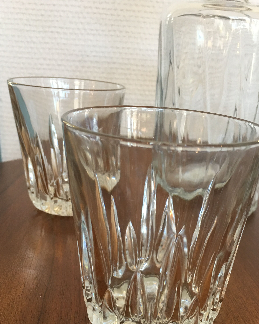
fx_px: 374
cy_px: 222
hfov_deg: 38.1
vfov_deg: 45.9
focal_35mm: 39
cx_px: 158
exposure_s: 1/33
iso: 64
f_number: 2.2
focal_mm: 4.15
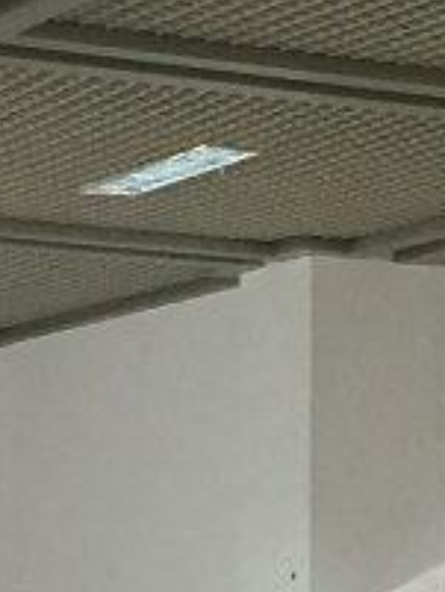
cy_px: 585
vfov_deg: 10.2
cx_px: 377
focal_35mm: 192
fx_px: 3287
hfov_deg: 7.7
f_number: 2.2
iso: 125
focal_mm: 4.15
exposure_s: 1/17
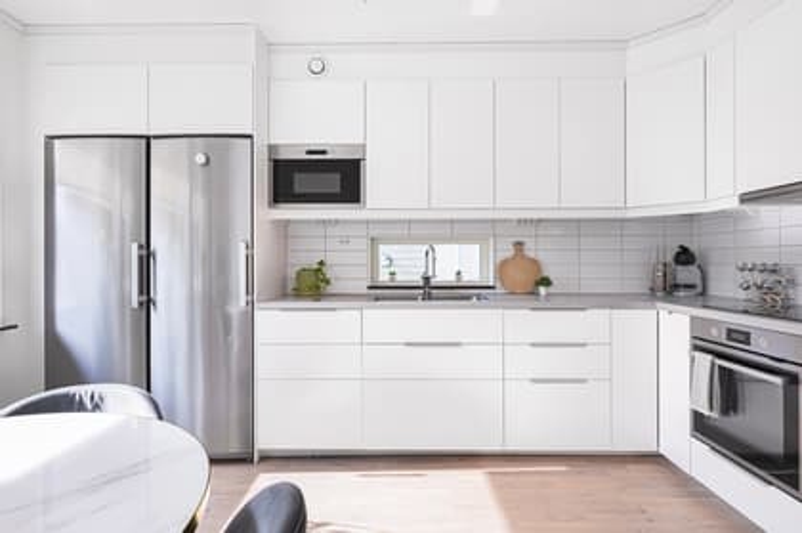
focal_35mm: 18
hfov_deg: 88.5
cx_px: 401
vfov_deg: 65.8
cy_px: 266
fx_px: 412
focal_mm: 18.5
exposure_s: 1/20
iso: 100
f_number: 8
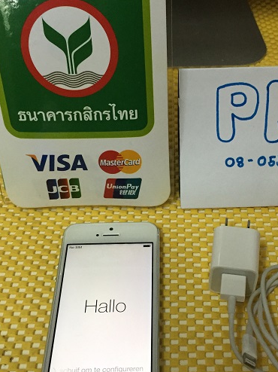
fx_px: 504
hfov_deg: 30.7
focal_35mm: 47
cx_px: 176
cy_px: 228
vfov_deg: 40.2
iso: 200
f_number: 2.2
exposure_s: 1/33
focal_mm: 4.15
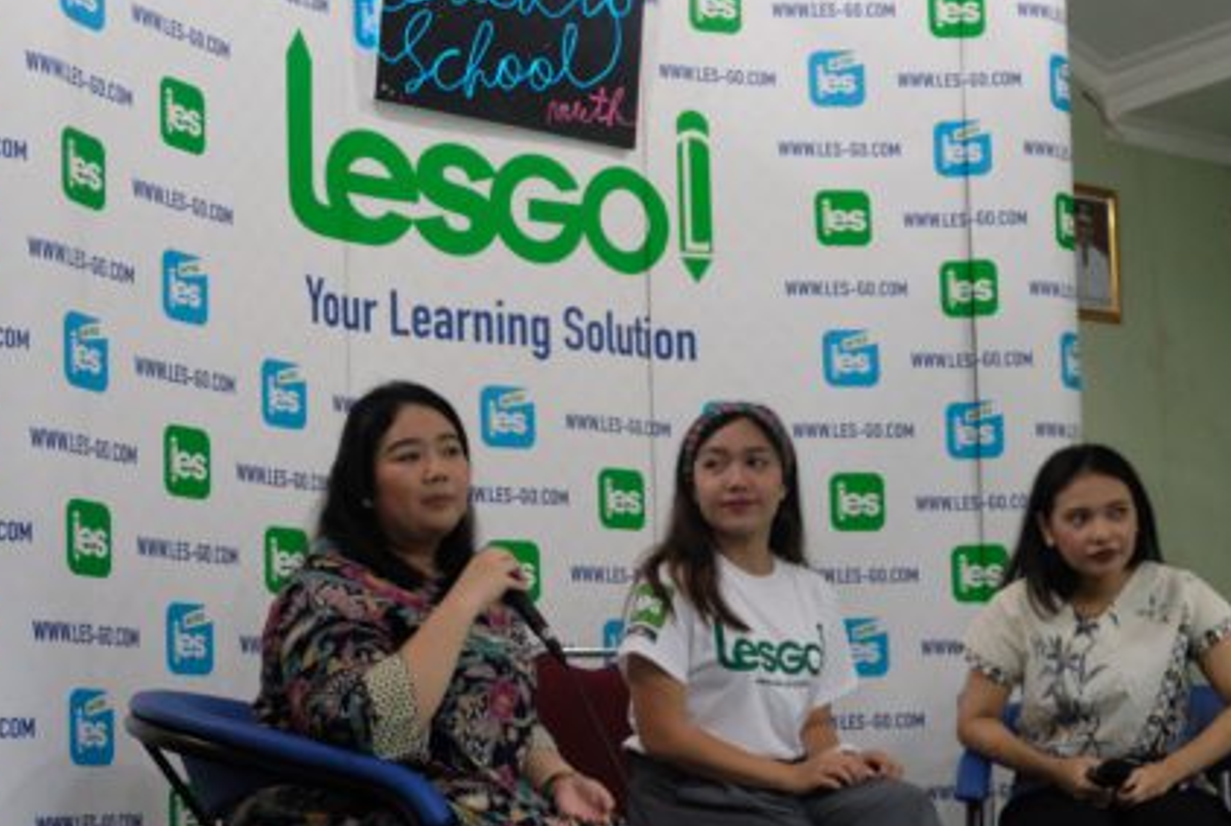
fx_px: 1918
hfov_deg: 35.5
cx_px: 550
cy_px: 449
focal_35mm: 56
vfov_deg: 24.3
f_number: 5
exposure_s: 1/8.5
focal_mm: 29.5
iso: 6400
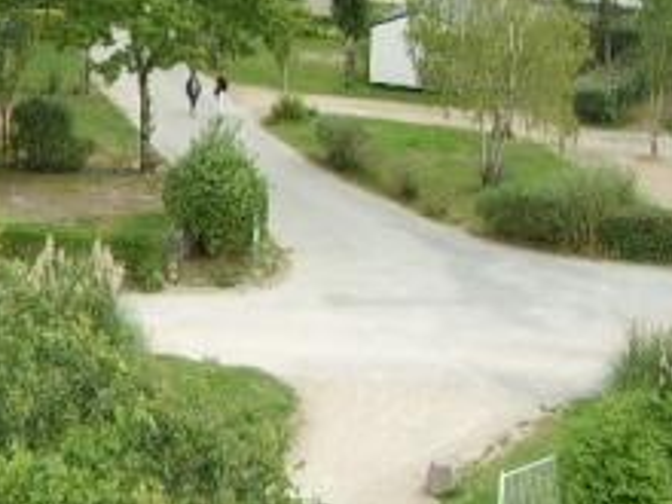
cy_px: 46
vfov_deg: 22.7
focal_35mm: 63
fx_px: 1223
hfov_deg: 30.2
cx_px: 162
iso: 50
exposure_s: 1/71
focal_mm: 8.13
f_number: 5.6
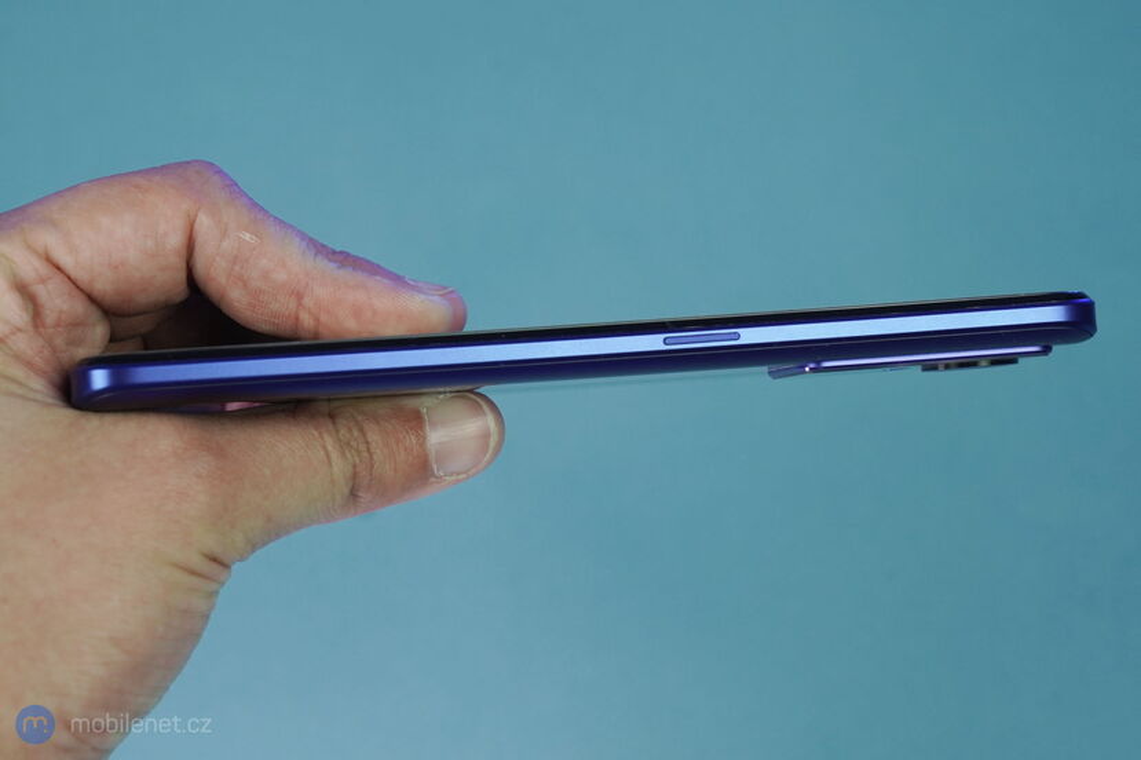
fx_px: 2218
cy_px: 380
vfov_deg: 19.4
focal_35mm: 70
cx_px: 570
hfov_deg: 28.9
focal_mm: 70
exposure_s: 1/200
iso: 1250
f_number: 8
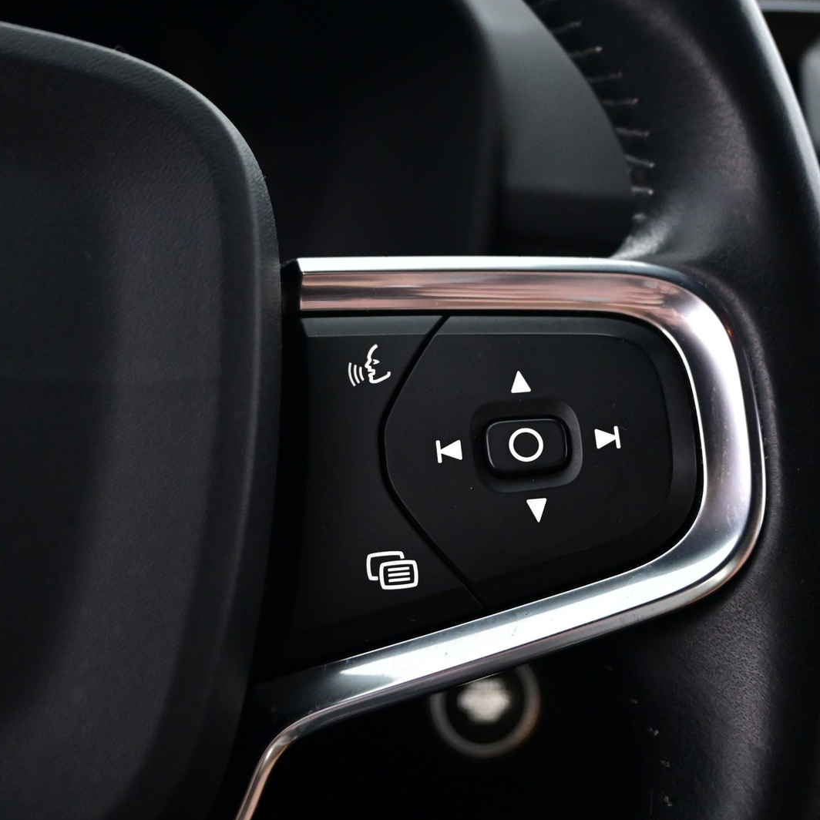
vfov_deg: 37.8
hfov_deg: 37.7
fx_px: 1197
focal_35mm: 45
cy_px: 408
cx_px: 482
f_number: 4.2
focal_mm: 23
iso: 3600
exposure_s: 1/40
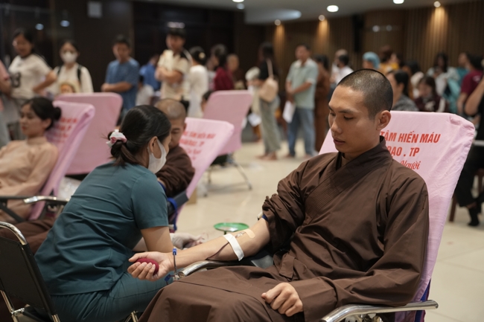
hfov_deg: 41.9
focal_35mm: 47
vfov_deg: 28.6
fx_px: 632
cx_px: 242
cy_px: 161
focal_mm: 47
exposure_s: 1/320
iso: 2000
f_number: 2.5
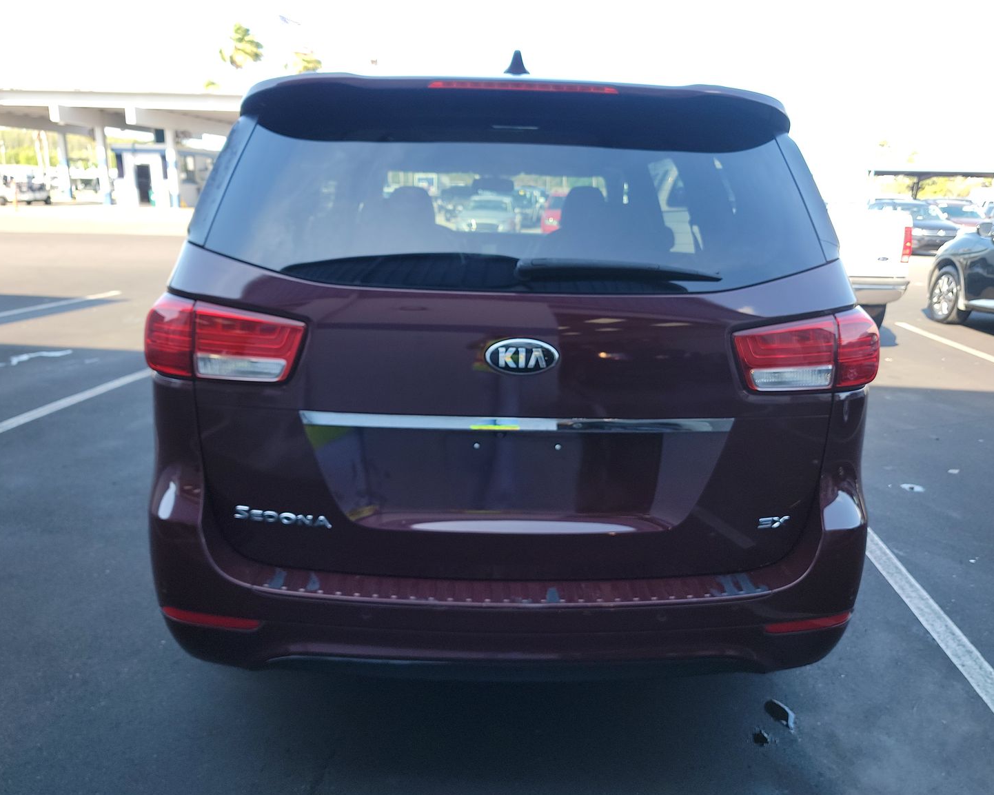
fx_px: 765
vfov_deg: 54.9
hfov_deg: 66.0
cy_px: 401
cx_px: 500
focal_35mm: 26
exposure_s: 1/119
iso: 62
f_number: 1.8
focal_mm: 6.7
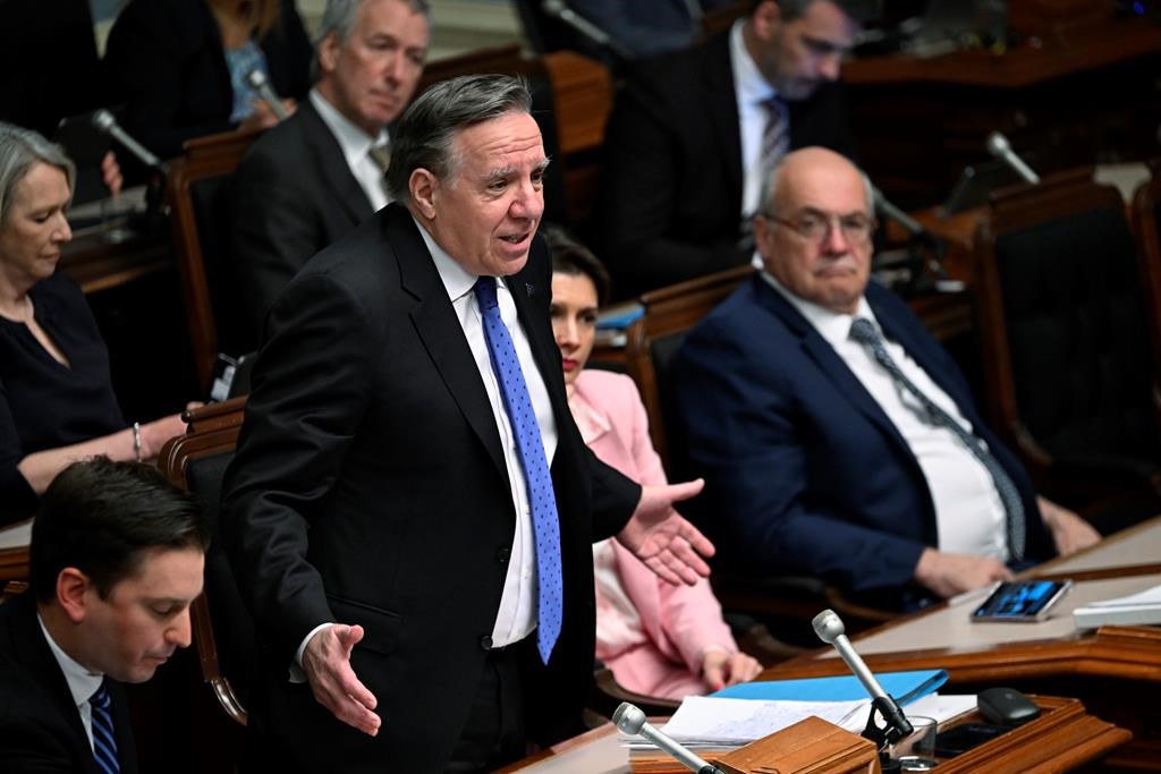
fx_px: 9676
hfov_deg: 6.9
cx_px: 580
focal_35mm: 300
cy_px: 387
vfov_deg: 4.6
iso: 4000
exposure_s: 1/200
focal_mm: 300
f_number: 5.3
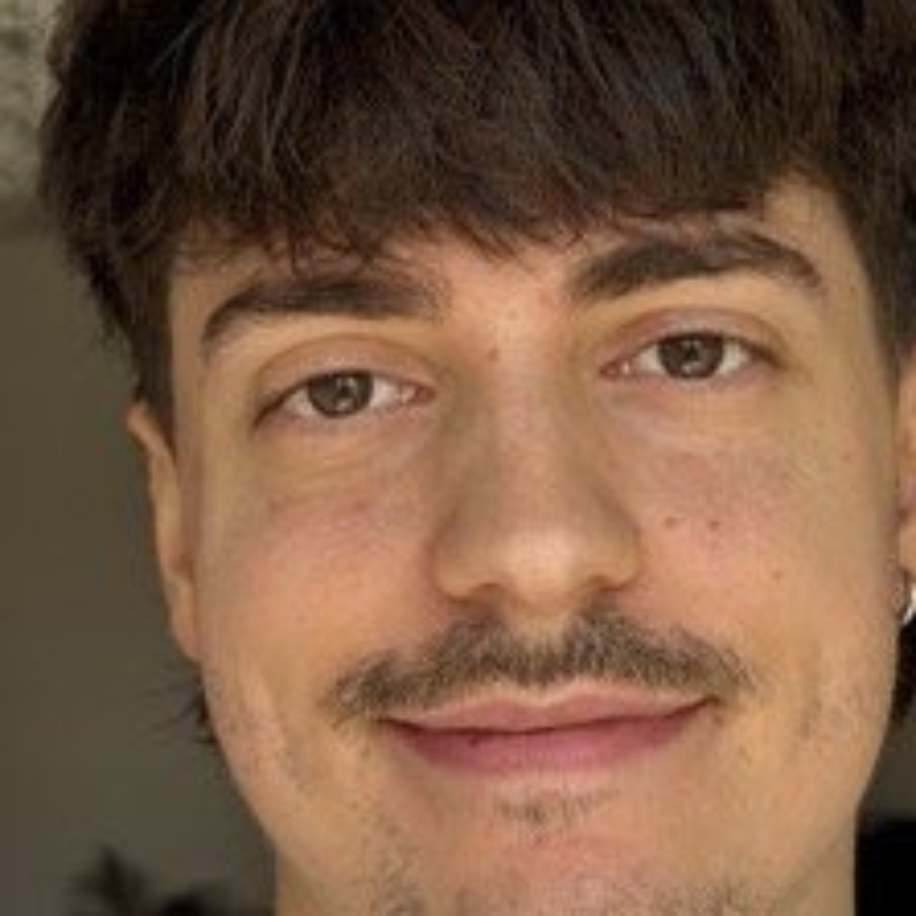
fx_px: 2275
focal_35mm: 76
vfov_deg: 22.8
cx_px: 513
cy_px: 423
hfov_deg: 22.7
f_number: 1.78
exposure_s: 1/205
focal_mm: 6.76
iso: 64
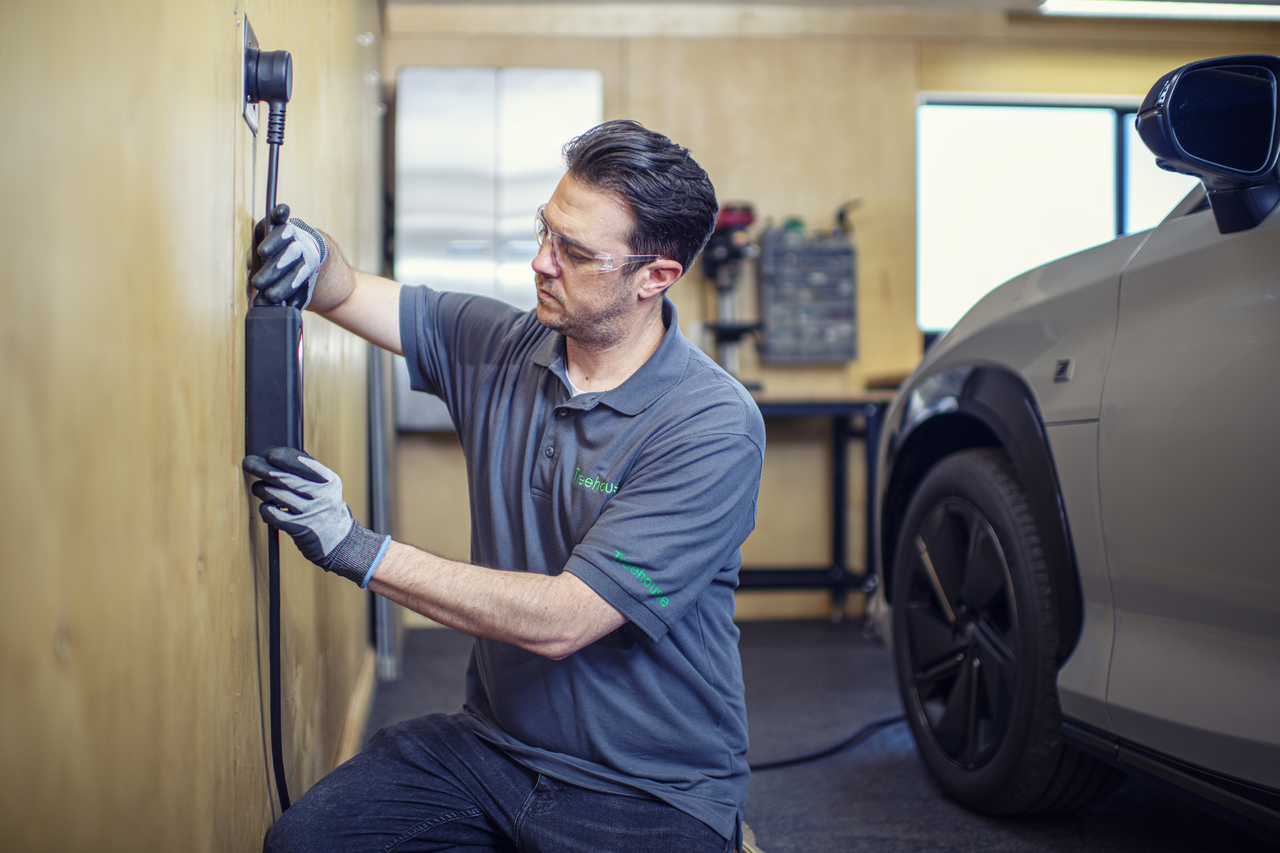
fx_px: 1244
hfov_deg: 54.4
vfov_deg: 37.9
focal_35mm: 35
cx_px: 640
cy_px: 426
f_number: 1.4
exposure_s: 1/250
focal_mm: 35
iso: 100
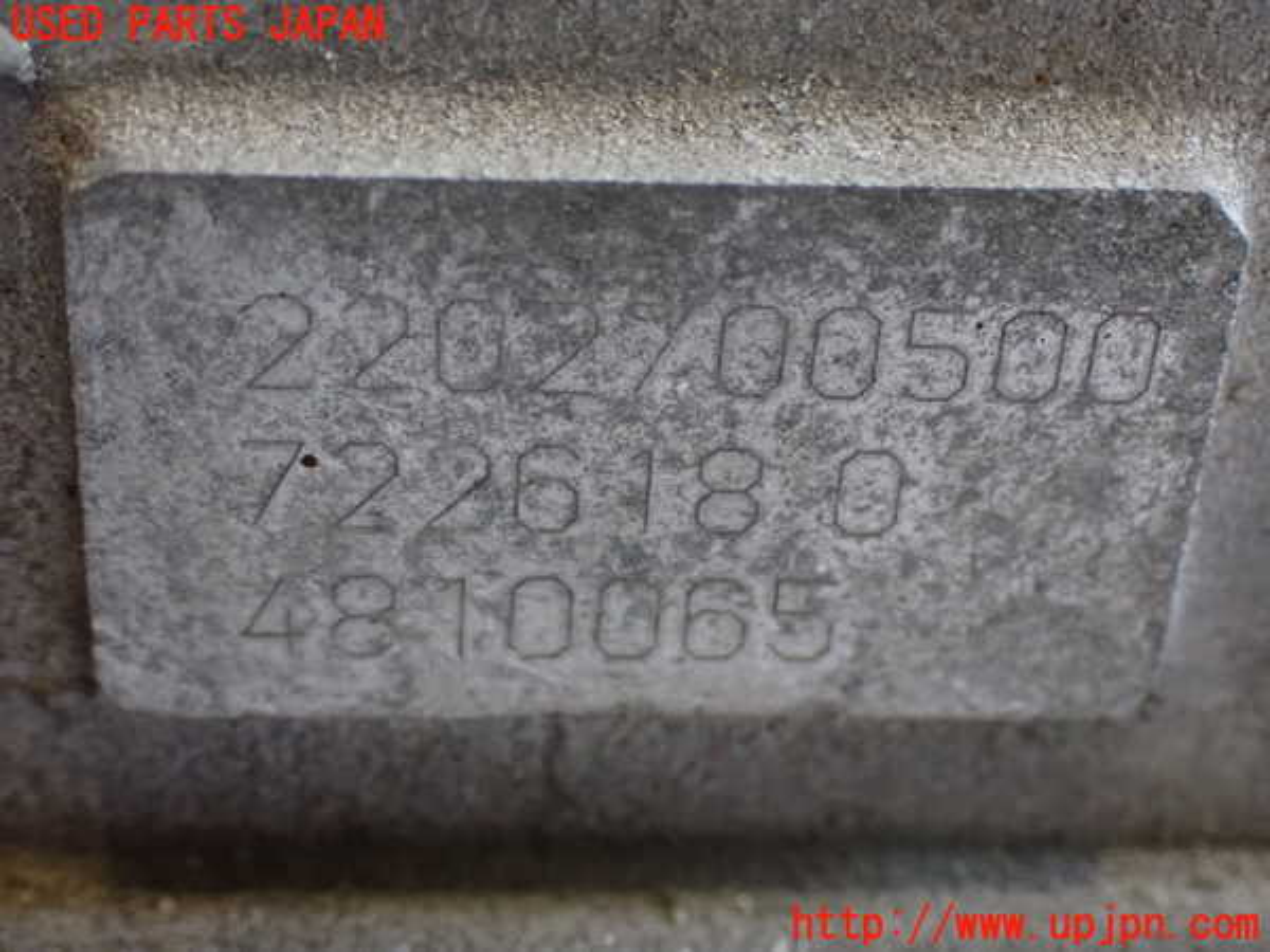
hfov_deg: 29.0
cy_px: 476
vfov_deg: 21.9
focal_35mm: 67
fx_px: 2458
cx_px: 635
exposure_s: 1/60
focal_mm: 11.88
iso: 1250
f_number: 3.8
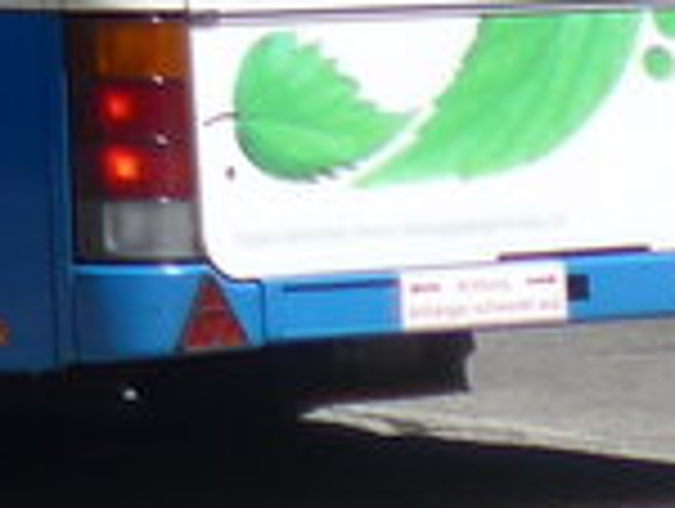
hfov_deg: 5.6
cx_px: -1431
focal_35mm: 328
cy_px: -1119
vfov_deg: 4.3
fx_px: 6406
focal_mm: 8.4
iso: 80
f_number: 2.8
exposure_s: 1/1300
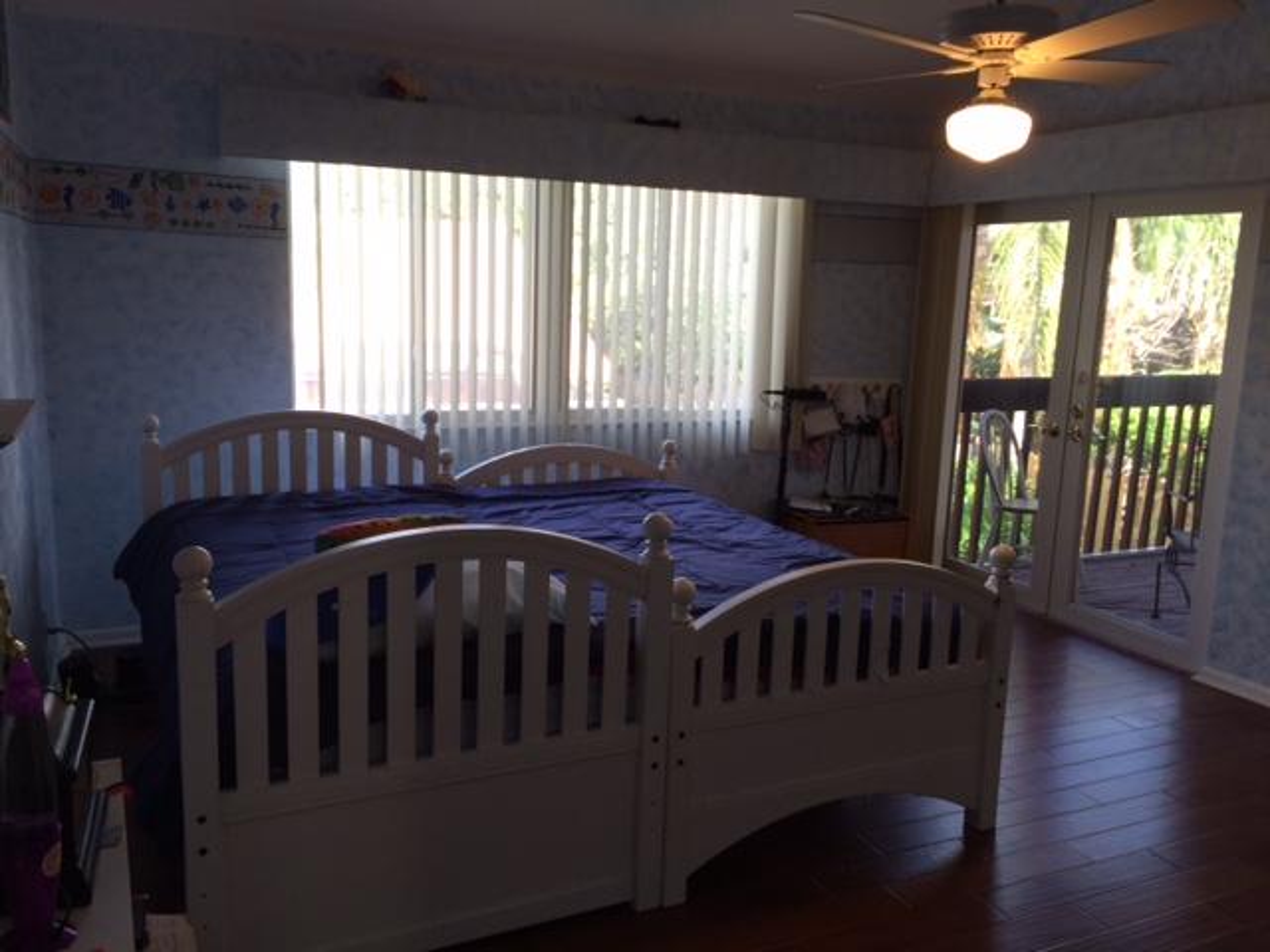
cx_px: 635
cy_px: 476
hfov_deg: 61.7
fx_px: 1064
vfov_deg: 48.2
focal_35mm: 29
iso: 40
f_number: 2.2
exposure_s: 1/40
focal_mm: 4.15
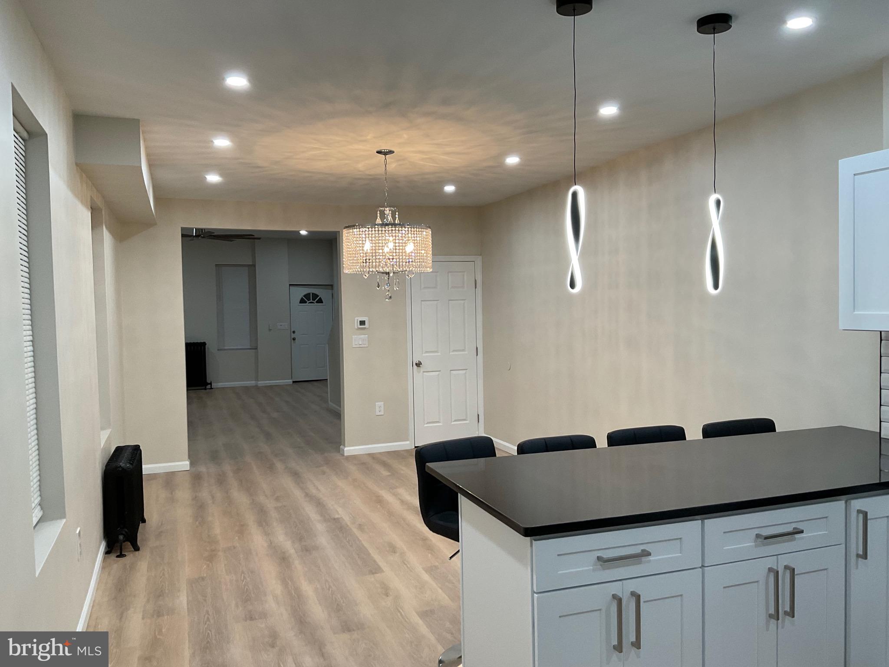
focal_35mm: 29
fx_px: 745
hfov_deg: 61.7
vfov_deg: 48.2
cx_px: 444
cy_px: 334
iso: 50
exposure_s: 1/60
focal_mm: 3
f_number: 1.8
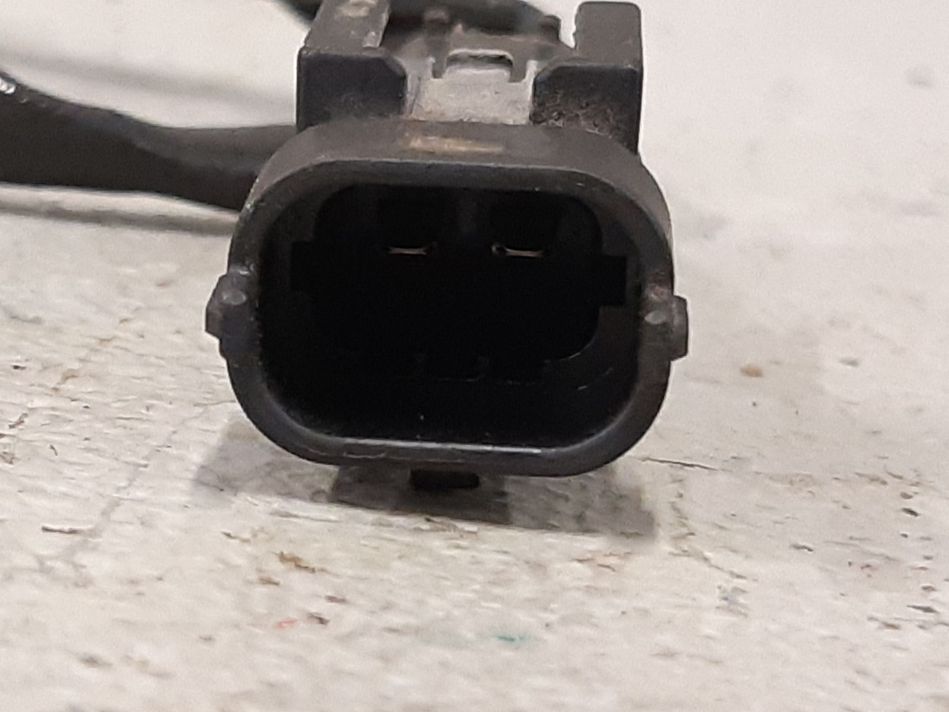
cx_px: 351
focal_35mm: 34
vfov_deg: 41.8
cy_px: 320
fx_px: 932
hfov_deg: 53.3
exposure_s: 1/50
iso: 250
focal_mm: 3.93
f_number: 1.7
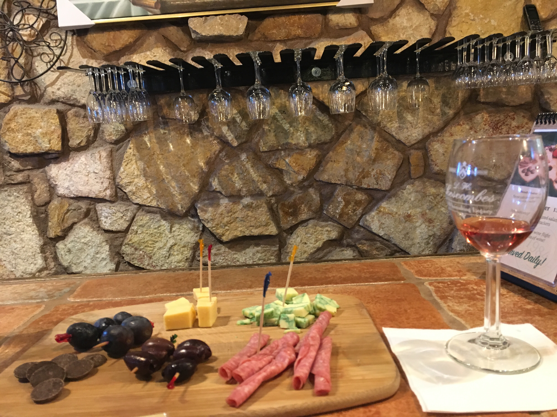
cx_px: 278
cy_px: 208
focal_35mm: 29
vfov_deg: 48.2
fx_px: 467
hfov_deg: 61.7
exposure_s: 1/17
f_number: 2.2
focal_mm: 4.15
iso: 200
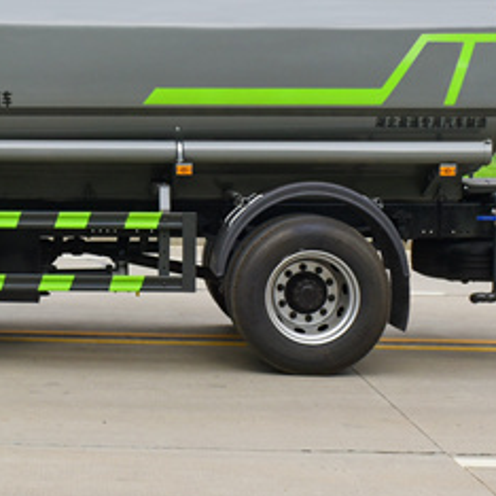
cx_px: 30
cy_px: 124
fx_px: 1556
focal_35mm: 96
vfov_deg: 18.0
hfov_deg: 17.8
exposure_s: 1/250
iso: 200
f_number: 8
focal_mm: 22
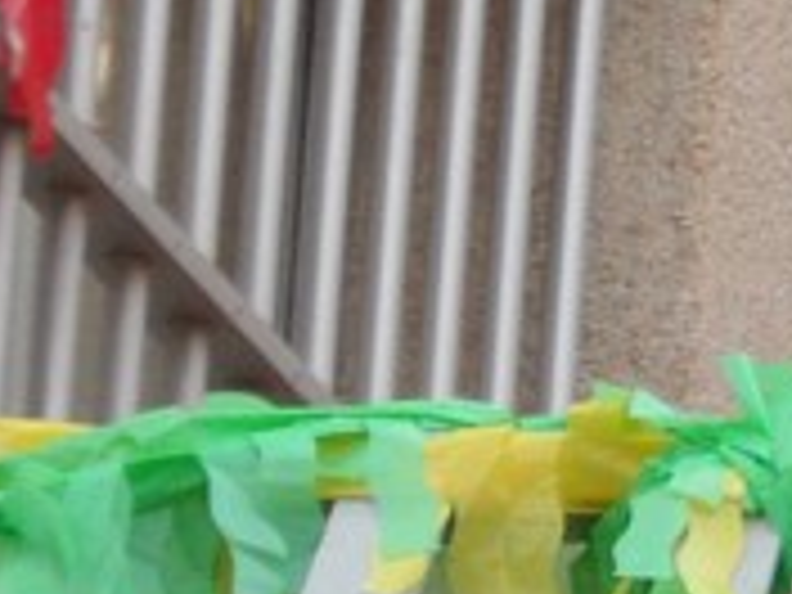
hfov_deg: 1.9
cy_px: -76
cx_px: 2151
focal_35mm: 1047
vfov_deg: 1.4
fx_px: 23955
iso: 100
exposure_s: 1/90
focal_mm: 29.7
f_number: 4.4
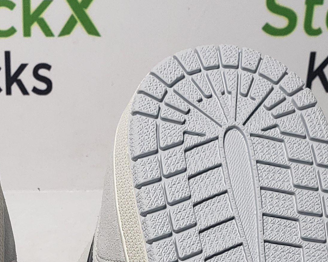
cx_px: 101
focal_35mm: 93
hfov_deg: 20.5
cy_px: 445
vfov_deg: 14.8
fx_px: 903
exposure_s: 1/227
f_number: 2.4
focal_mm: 4.3
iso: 50
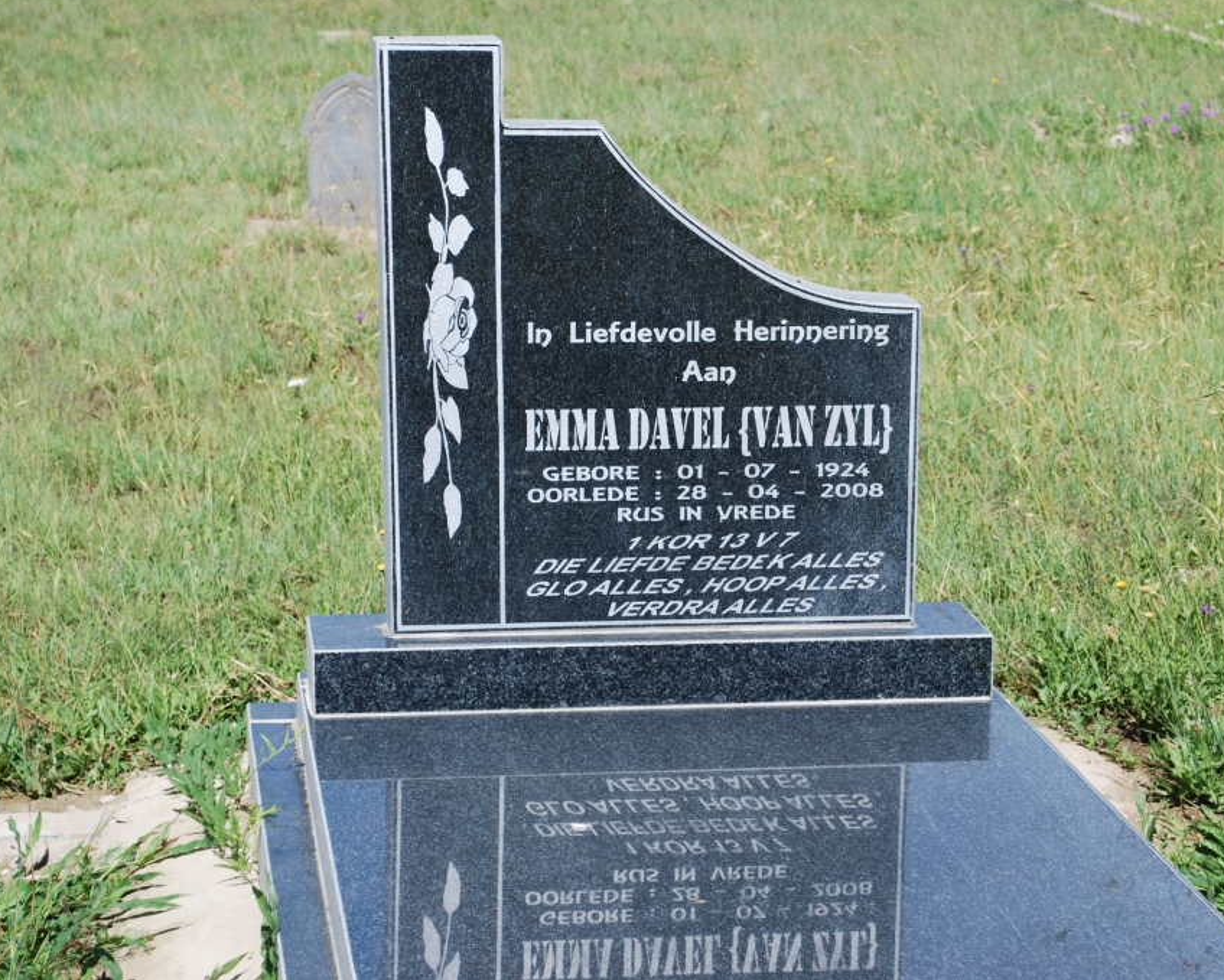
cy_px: 487
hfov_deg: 20.4
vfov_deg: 16.4
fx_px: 3391
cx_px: 710
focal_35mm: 94
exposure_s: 1/250
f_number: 8
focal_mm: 55
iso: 100
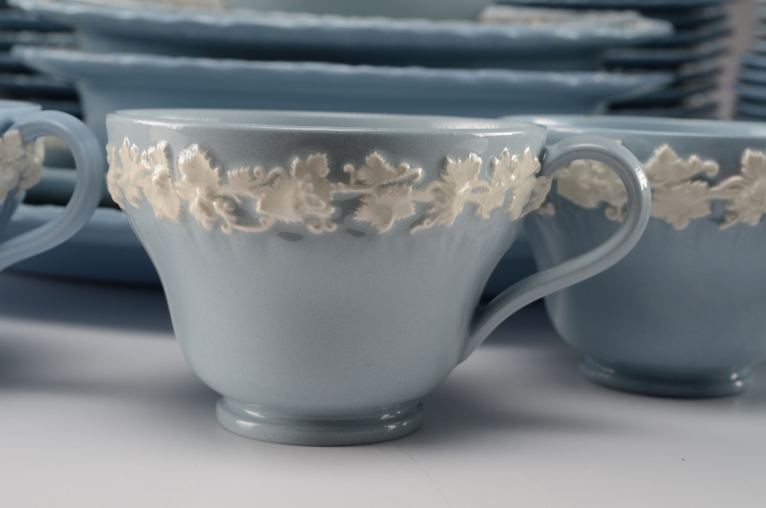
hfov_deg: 30.6
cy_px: 254
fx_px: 1401
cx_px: 383
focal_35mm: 66
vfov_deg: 20.5
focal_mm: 44
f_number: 11
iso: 100
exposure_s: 1/80
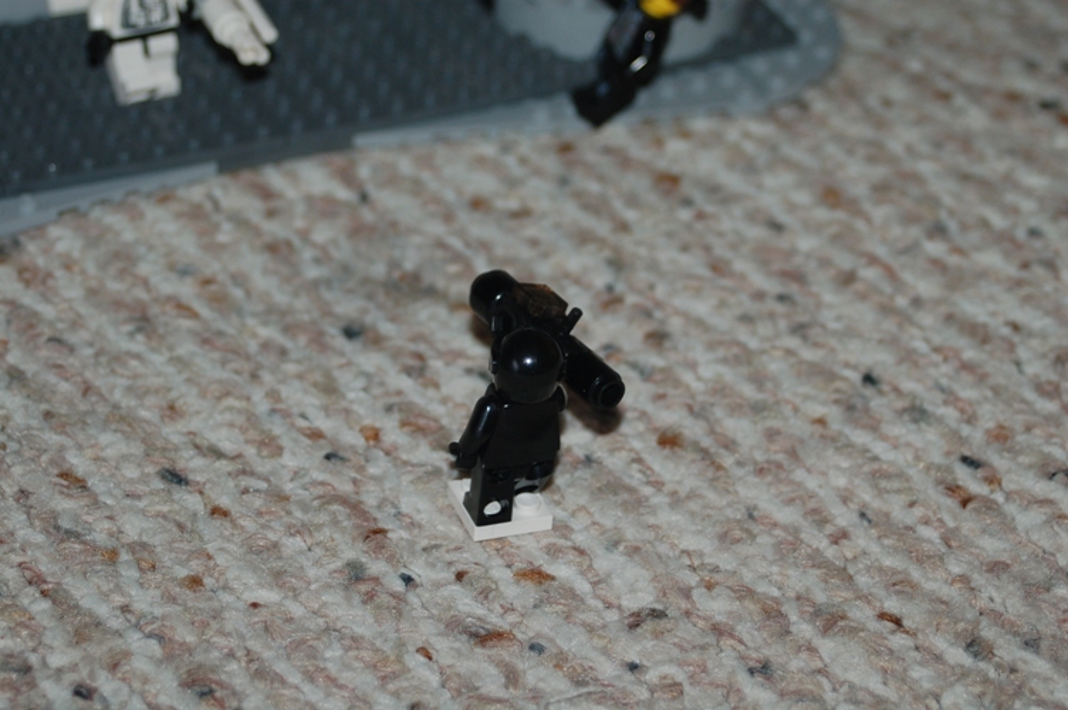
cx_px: 534
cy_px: 355
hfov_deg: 17.1
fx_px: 3557
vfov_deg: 11.4
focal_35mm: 120
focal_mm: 80
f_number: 5.6
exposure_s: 1/60
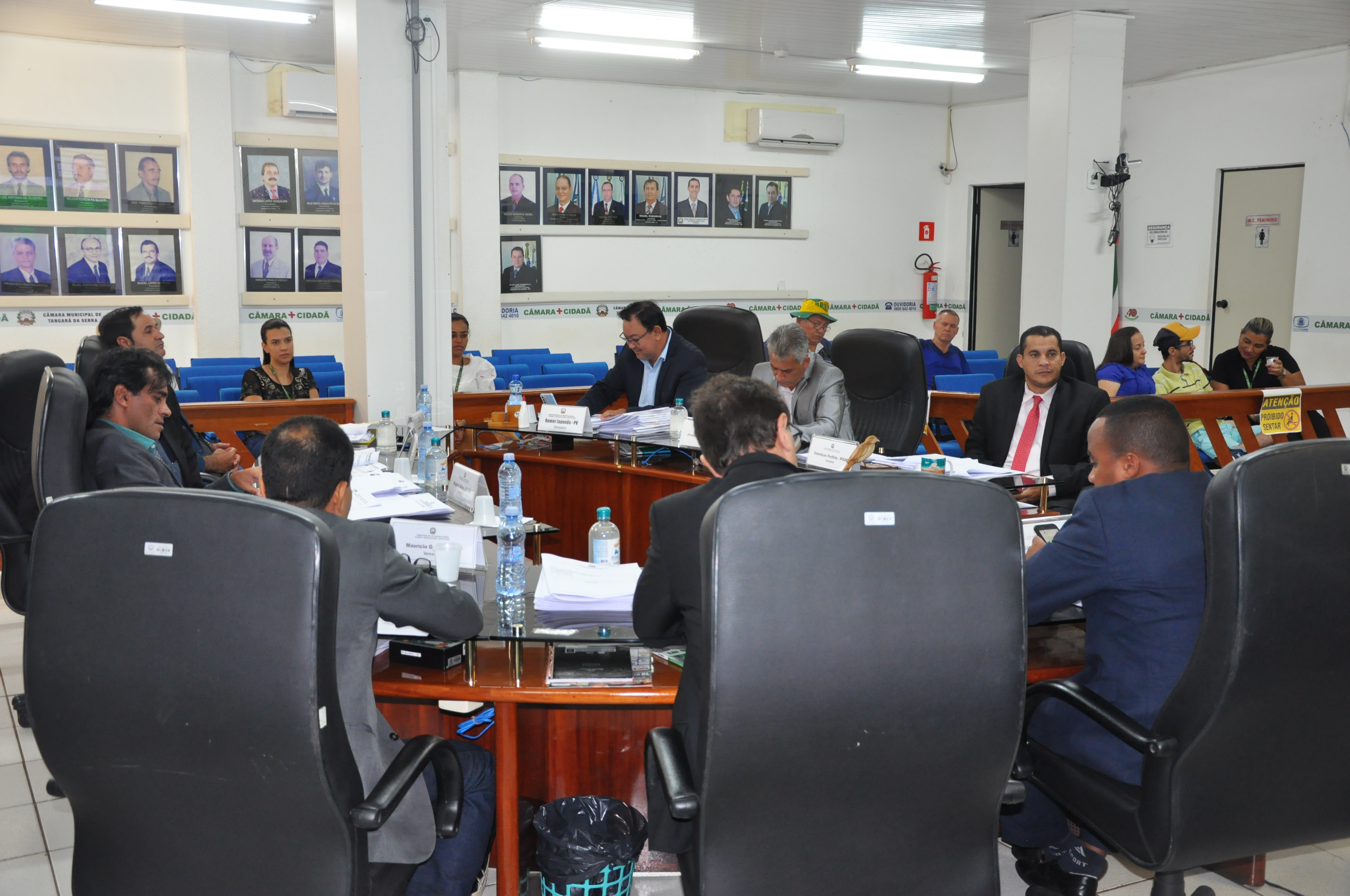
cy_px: 448
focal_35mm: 38
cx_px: 675
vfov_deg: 35.4
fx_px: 1405
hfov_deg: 51.3
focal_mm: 25
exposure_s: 1/60
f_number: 4
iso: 800
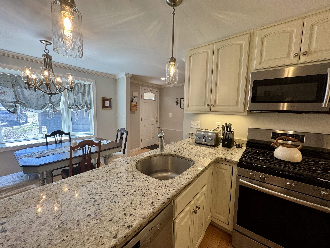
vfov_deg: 85.7
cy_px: 124
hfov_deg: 102.1
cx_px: 165
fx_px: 133
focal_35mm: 14
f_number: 2.2
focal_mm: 2.22
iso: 100
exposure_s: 1/120
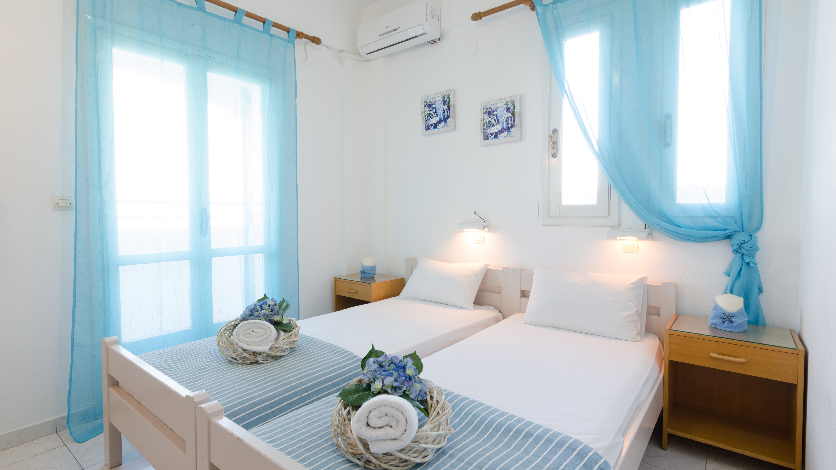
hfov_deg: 94.2
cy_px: 223
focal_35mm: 18
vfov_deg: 62.3
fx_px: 389
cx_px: 422
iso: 100
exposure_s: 1/1.25
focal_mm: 11
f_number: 10
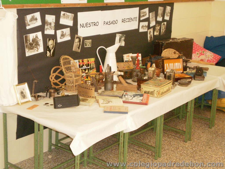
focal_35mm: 59
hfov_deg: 32.7
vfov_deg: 24.8
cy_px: 84
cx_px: 112
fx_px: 383
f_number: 4.2
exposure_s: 1/40
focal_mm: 10.3
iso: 500
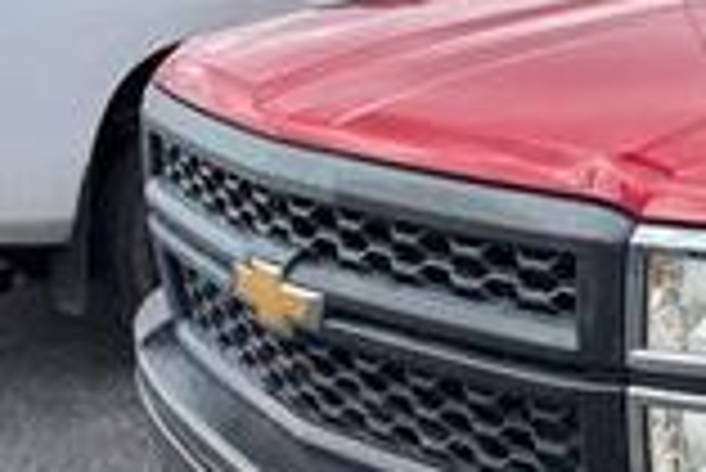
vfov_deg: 17.1
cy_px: 301
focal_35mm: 80
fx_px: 1570
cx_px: 1025
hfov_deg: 21.6
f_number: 1.78
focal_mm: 6.76
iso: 80
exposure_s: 1/1131
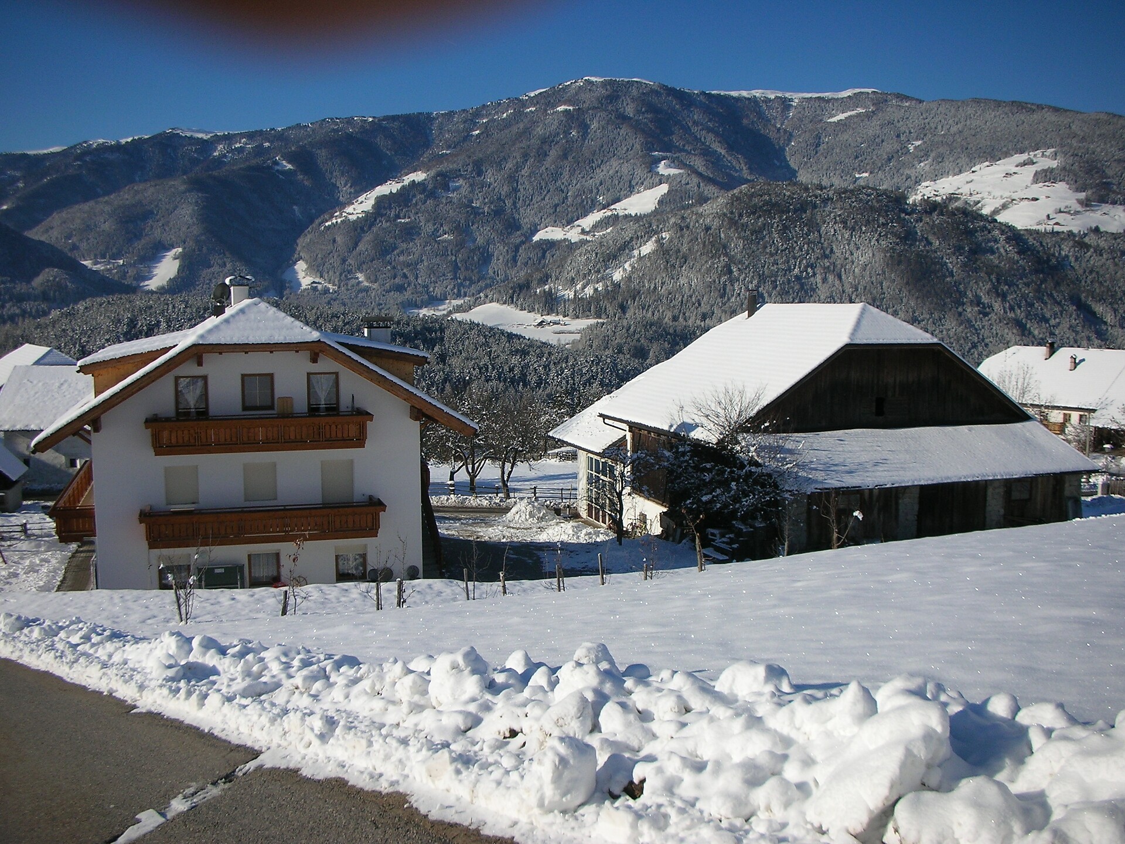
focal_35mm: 35
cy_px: 422
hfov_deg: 52.6
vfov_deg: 40.7
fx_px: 1137
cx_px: 562
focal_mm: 5.8
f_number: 8.5
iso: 50
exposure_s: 1/210
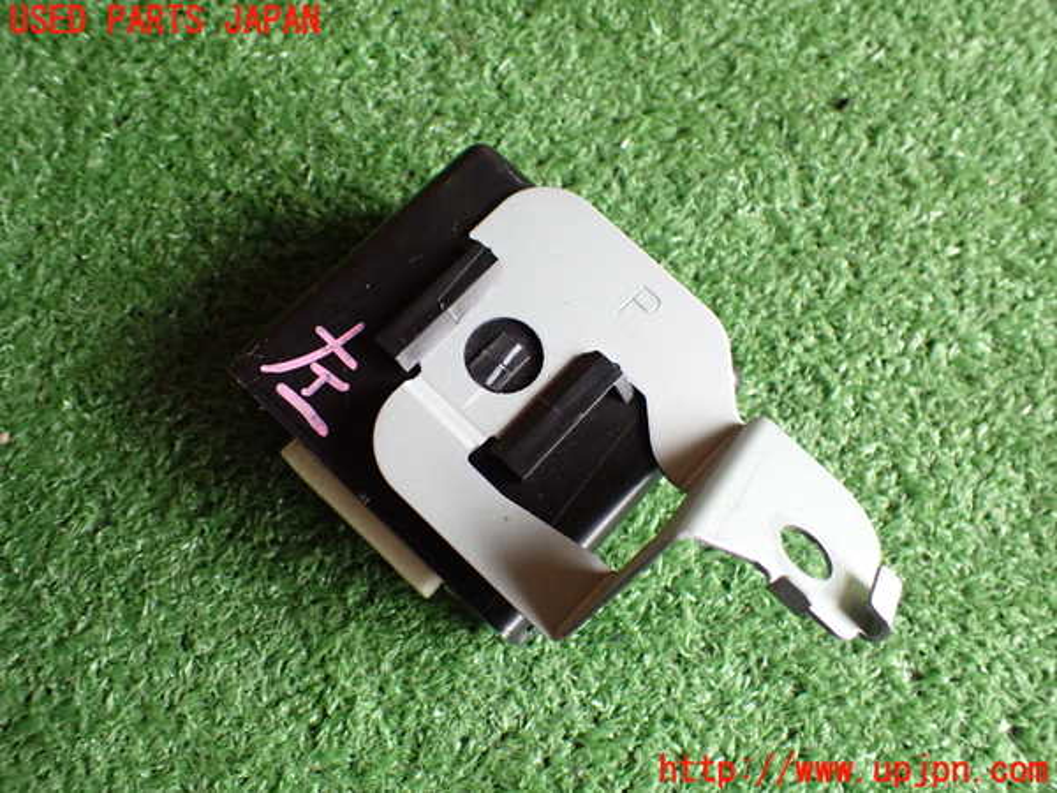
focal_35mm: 30
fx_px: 916
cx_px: 528
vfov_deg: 46.8
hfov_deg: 60.0
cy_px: 396
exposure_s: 1/125
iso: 800
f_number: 2.3
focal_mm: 5.4
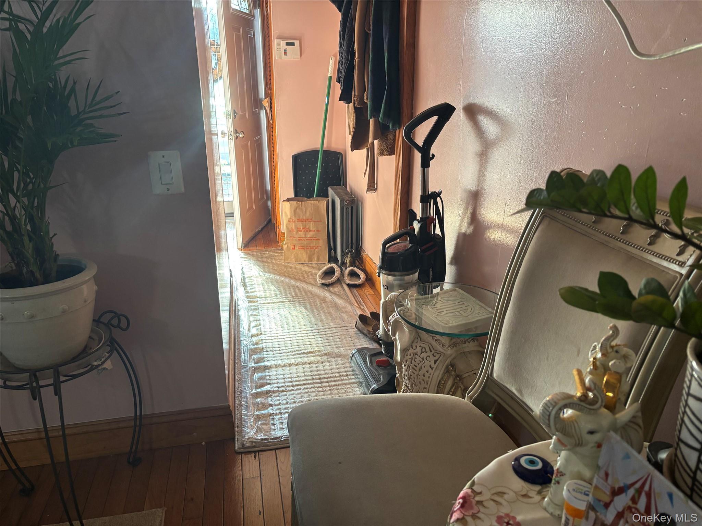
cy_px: 263
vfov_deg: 53.1
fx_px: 527
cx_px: 351
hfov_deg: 67.3
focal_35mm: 26
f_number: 1.6
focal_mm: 5.96
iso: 160
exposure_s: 1/60
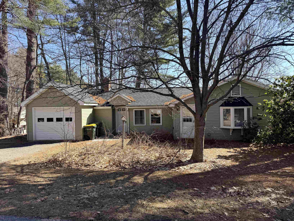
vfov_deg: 56.8
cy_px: 110
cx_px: 147
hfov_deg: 71.6
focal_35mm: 24
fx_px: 204
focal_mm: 6.76
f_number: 1.78
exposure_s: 1/1437
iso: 80
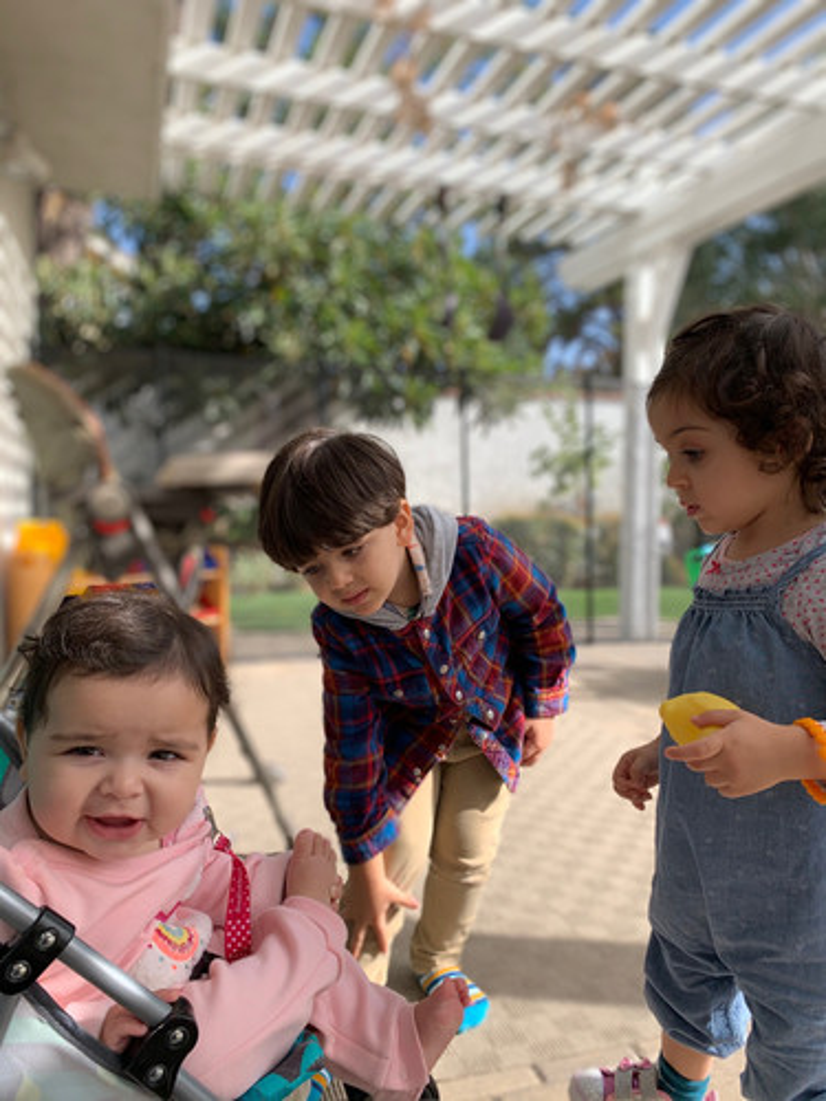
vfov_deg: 67.3
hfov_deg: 53.1
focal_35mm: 26
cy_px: 550
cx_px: 413
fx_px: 827
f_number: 1.8
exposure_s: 1/669
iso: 25
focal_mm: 4.25
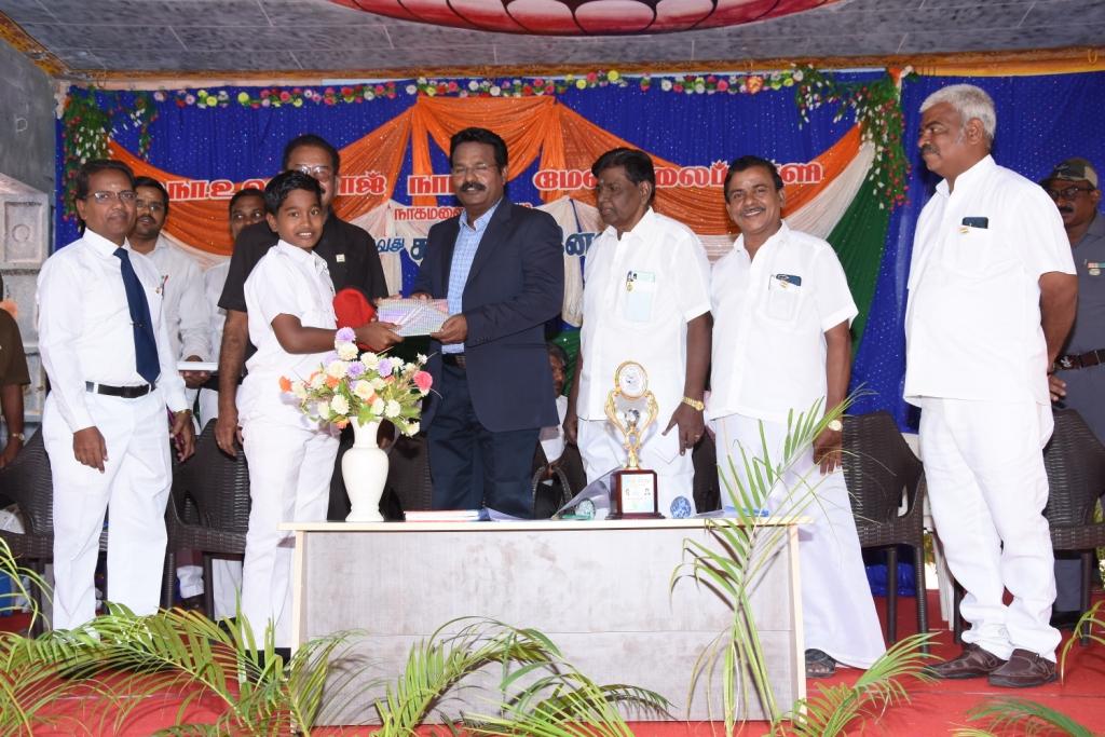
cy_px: 368
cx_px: 552
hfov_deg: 38.9
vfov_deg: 26.5
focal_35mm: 51
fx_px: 1566
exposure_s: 1/200
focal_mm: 34
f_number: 7.1
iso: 400
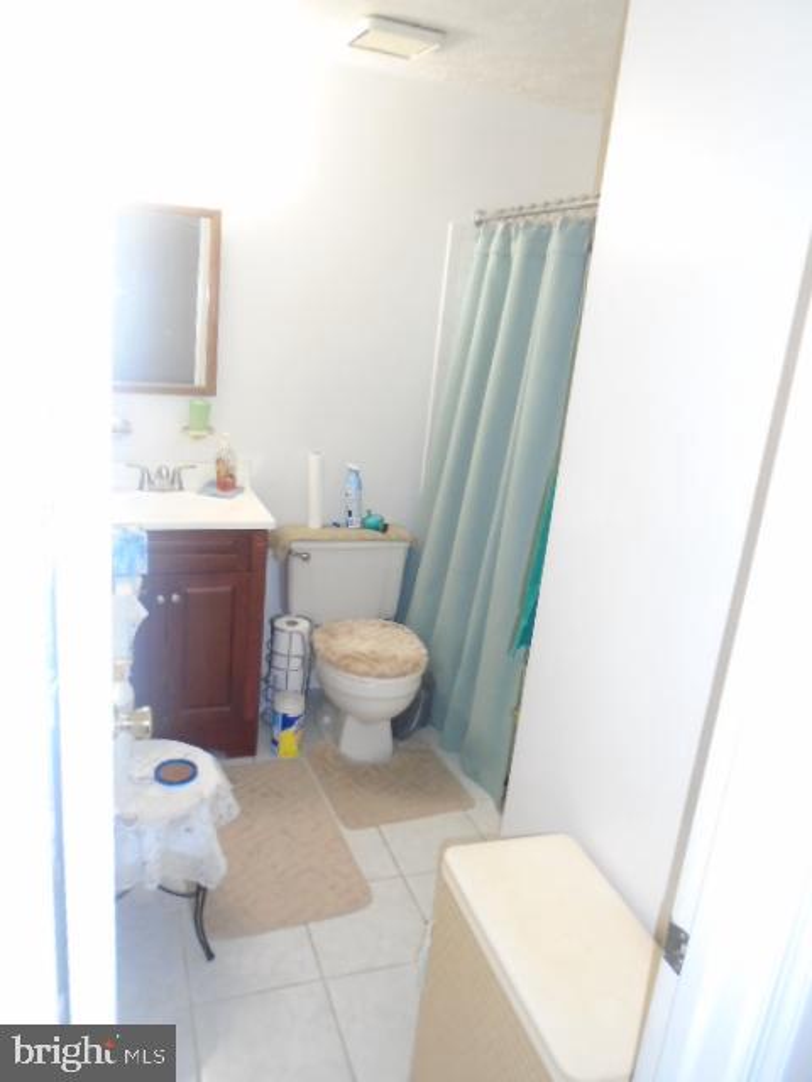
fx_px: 813
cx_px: 406
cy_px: 541
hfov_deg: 53.1
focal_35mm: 26
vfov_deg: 67.3
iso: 400
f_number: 3.2
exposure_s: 1/30
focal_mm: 4.6
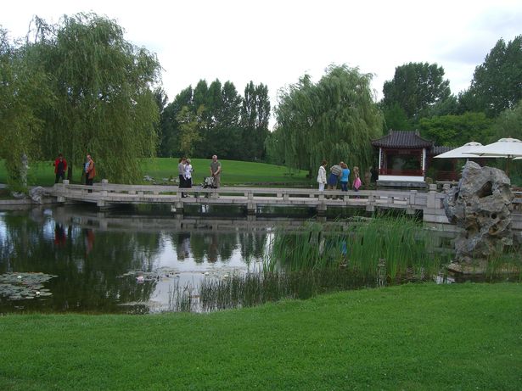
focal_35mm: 38
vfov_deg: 37.7
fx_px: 573
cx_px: 261
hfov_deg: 49.0
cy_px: 196
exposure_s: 1/250
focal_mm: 7.9
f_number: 4
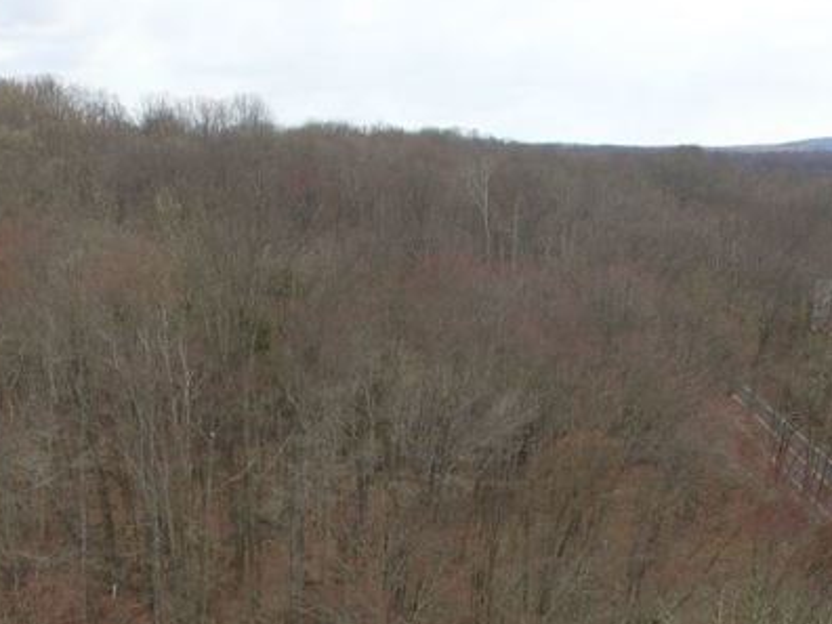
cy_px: 527
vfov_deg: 35.2
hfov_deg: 47.9
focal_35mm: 39
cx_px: 411
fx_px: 937
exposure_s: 1/424
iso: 100
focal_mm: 3.61
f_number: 2.8
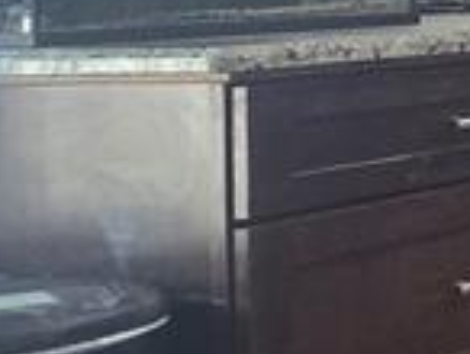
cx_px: 1571
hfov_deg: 10.1
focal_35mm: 91
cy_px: -50
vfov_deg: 15.8
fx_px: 1238
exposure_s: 1/54.9
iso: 250
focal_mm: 2.2
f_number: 2.2
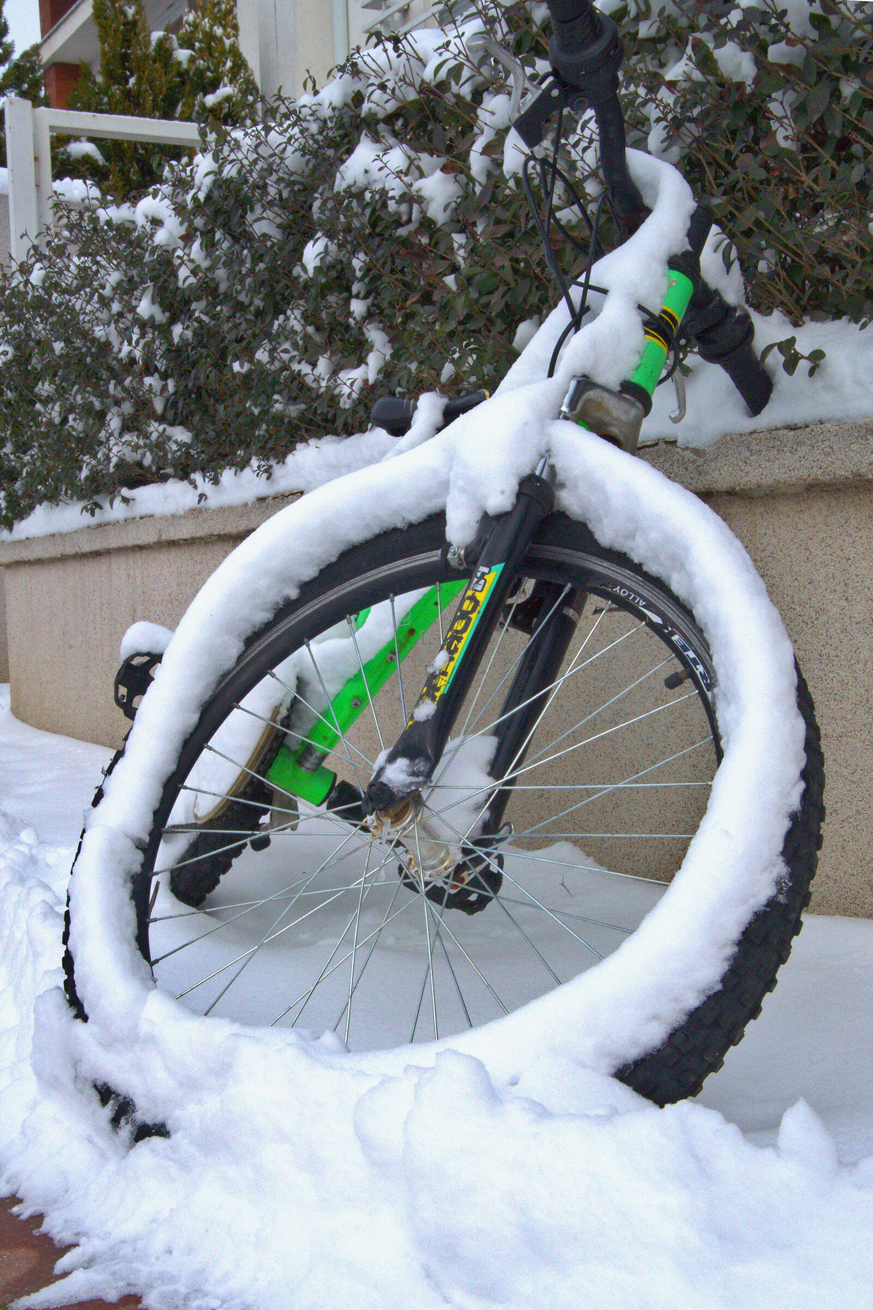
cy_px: 655
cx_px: 436
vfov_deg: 46.4
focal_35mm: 42
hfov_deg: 31.9
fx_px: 1528
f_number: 25
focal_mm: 28
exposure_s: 1/500
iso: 1600
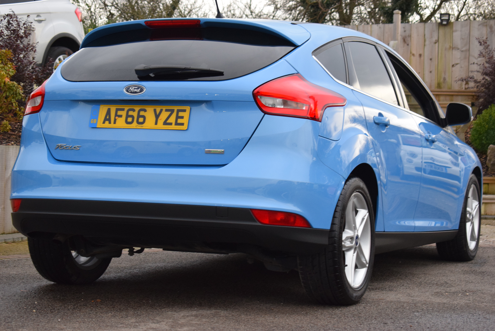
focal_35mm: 78
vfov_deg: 17.5
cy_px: 166
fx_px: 1073
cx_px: 248
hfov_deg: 26.0
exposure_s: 1/60
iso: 1400
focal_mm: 52
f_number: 5.6
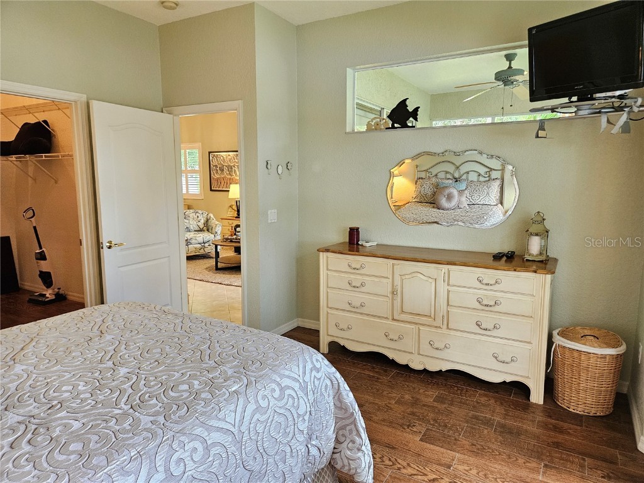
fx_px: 428
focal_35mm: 23
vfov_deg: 58.9
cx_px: 322
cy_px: 242
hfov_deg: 73.9
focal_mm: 5.4
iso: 500
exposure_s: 1/120
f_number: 1.8
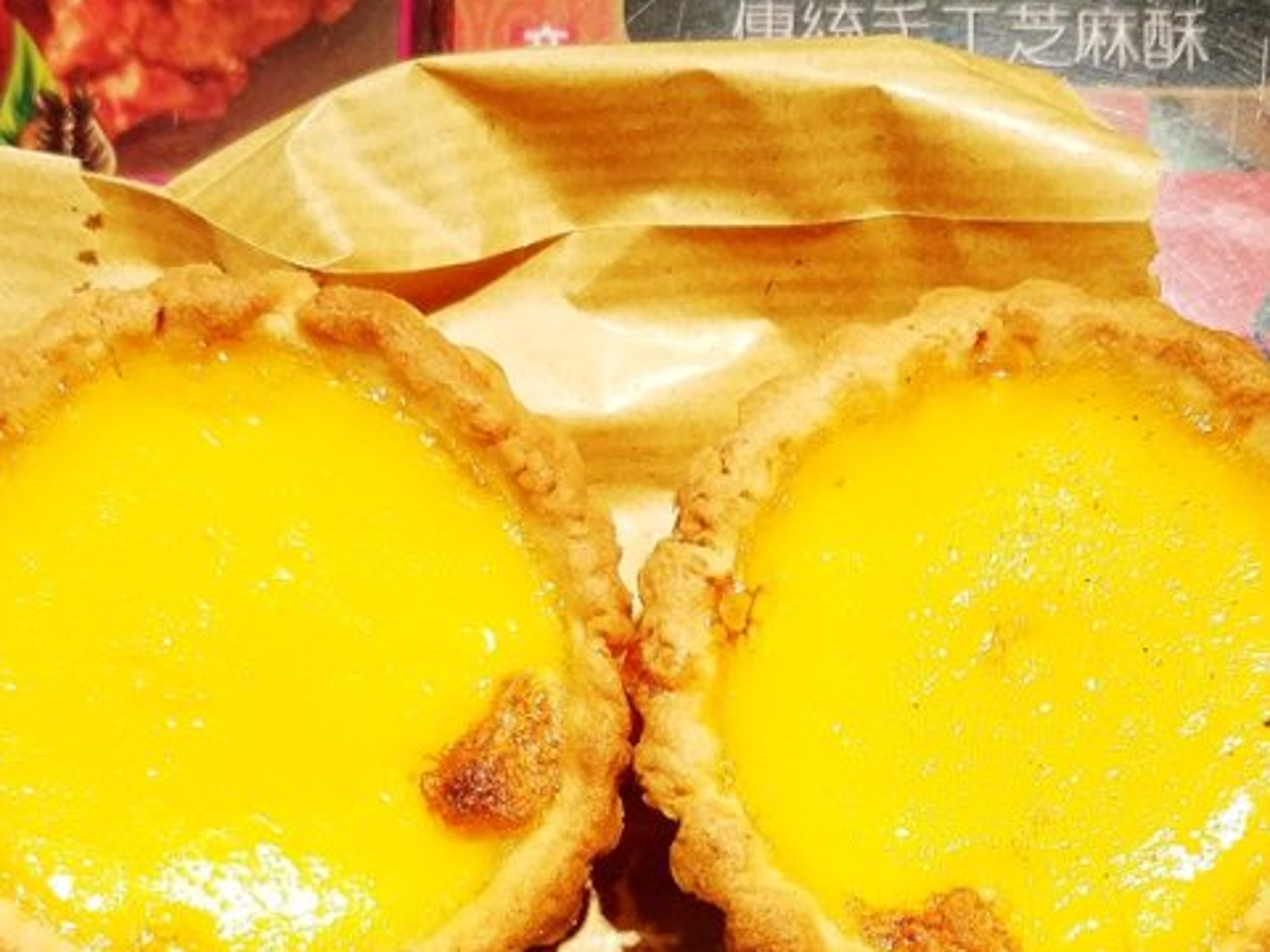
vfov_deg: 31.5
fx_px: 1688
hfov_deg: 41.2
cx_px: 548
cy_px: 497
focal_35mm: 46
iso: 109
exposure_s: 1/50
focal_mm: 4.5
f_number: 2
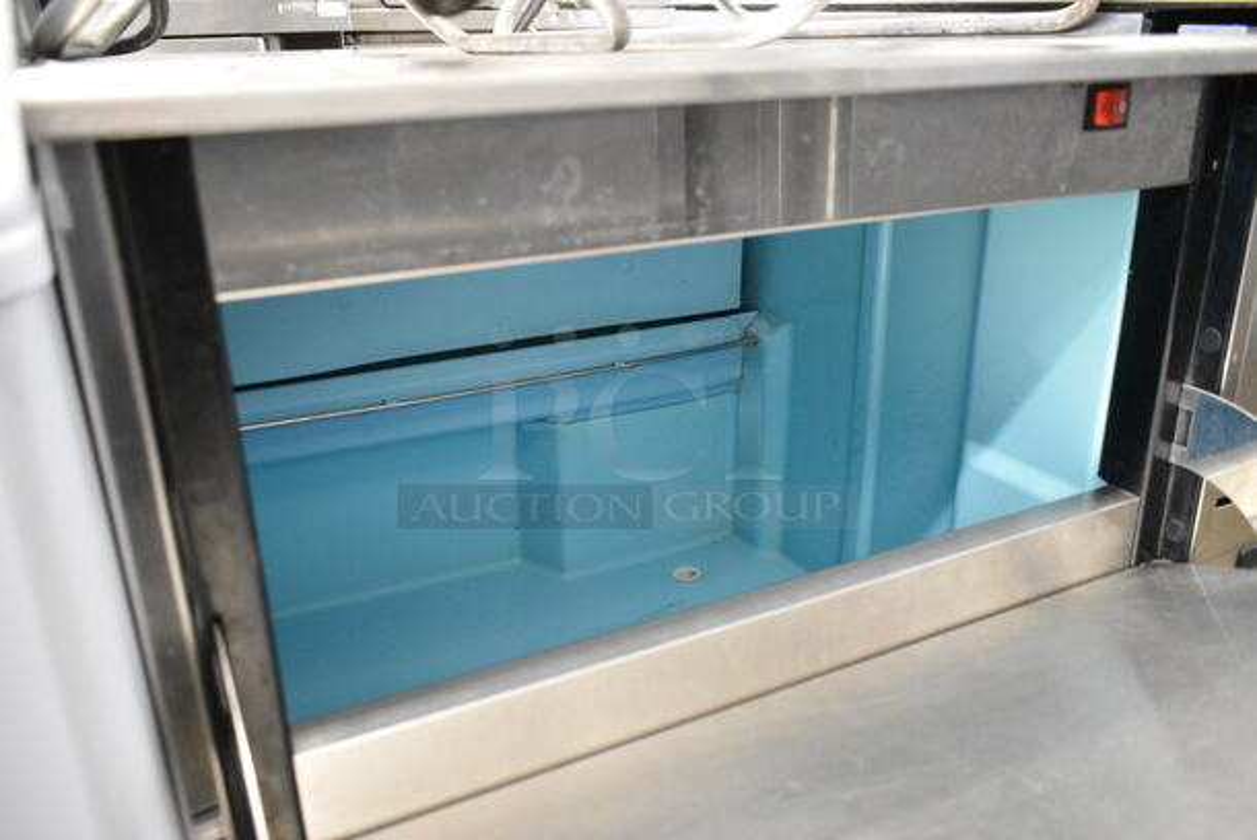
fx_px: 1048
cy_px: 420
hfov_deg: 61.9
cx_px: 628
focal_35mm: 30
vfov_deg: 43.7
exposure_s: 1/30
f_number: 3.5
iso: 3600
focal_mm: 20
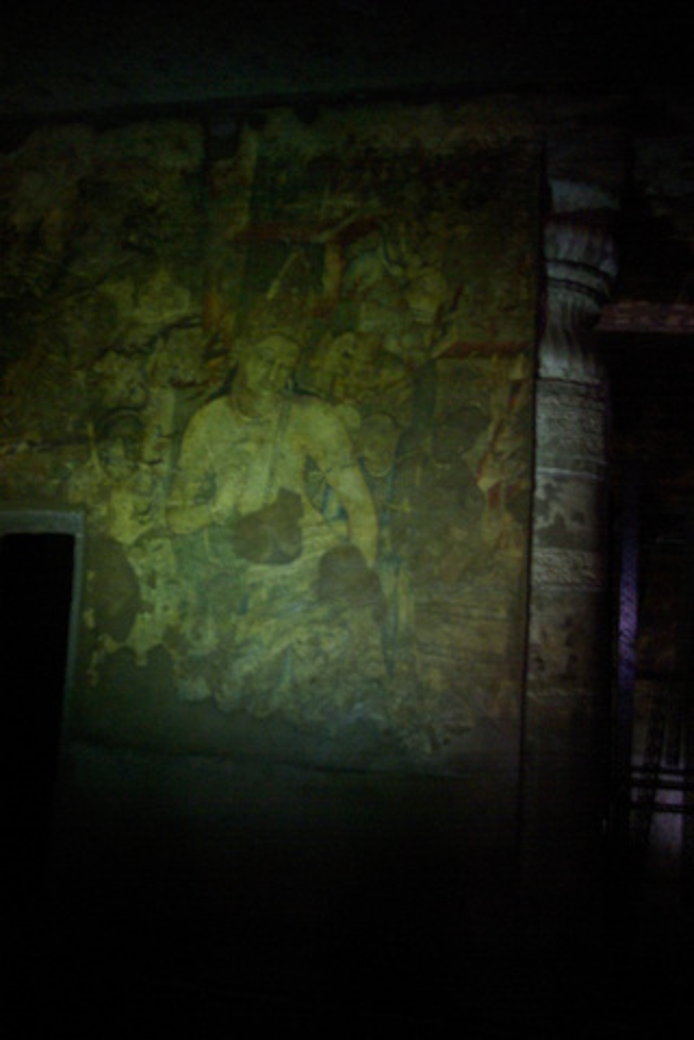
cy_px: 520
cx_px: 347
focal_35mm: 34
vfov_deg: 55.1
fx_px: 998
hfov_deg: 38.4
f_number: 4
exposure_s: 1/3.33
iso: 800
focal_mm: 23
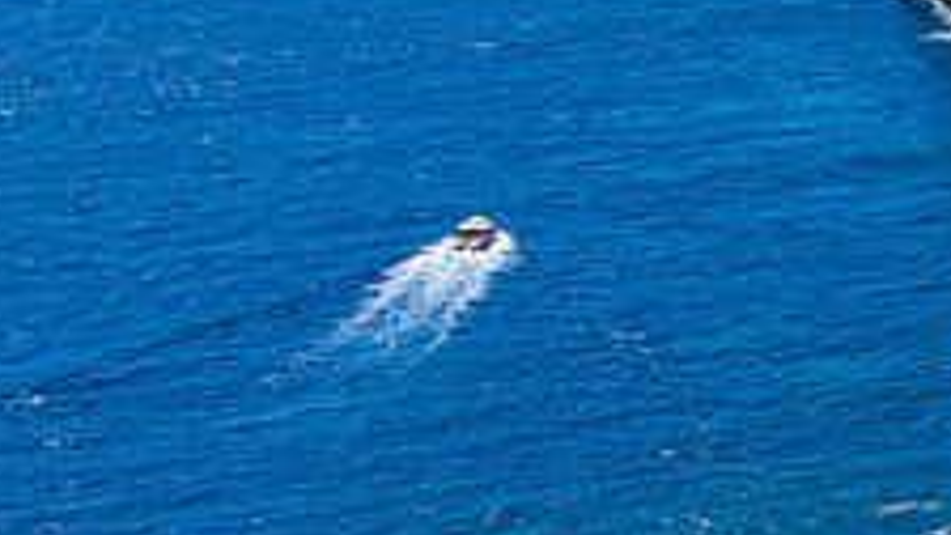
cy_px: 518
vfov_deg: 6.5
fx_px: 4716
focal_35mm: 187
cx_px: 2411
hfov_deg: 9.9
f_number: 11
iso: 100
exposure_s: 1/200
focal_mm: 12.3
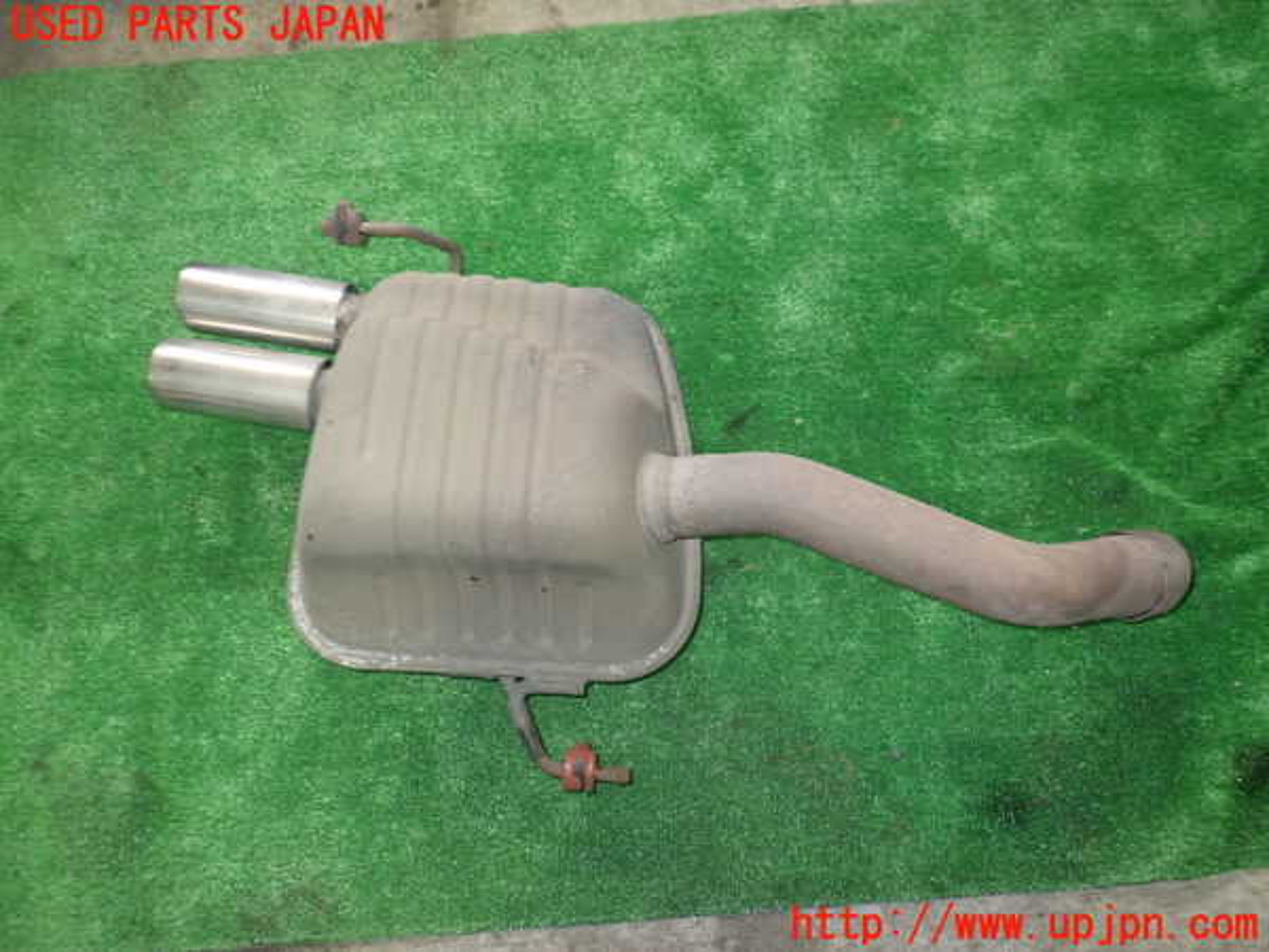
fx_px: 1100
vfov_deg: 46.8
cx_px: 634
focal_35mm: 30
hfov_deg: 60.0
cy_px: 476
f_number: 2.3
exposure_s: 1/30
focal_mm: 5.4
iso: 250
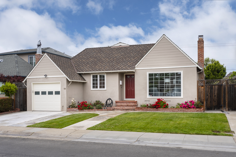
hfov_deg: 53.1
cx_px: 118
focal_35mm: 36
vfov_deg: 36.9
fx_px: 236
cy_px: 78
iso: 100
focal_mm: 24
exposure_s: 1/100
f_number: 8
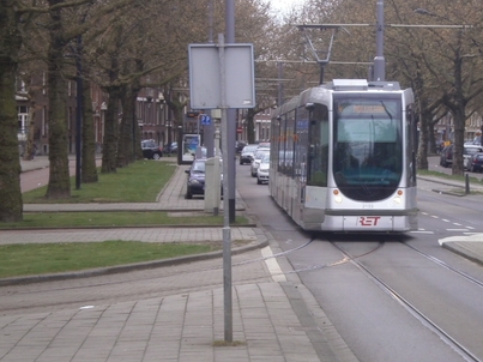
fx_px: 1702
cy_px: 170
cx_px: 331
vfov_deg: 12.1
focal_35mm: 122
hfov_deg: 16.1
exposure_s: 1/100
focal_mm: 14.3
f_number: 7.2
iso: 100
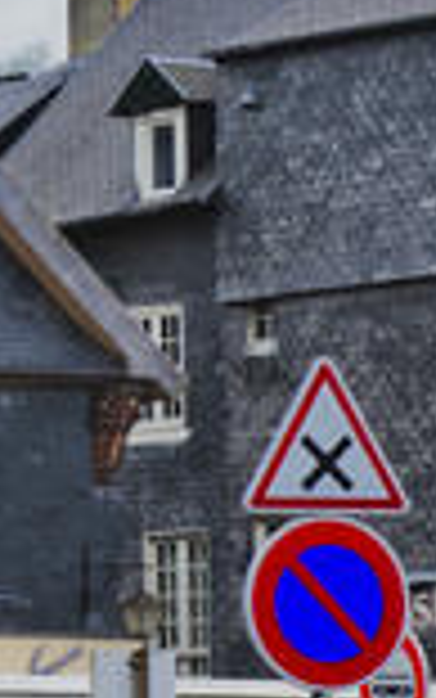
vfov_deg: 6.4
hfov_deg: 3.7
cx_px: -1488
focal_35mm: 327
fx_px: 6211
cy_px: 585
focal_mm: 38
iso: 100
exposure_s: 1/350
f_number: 5.6
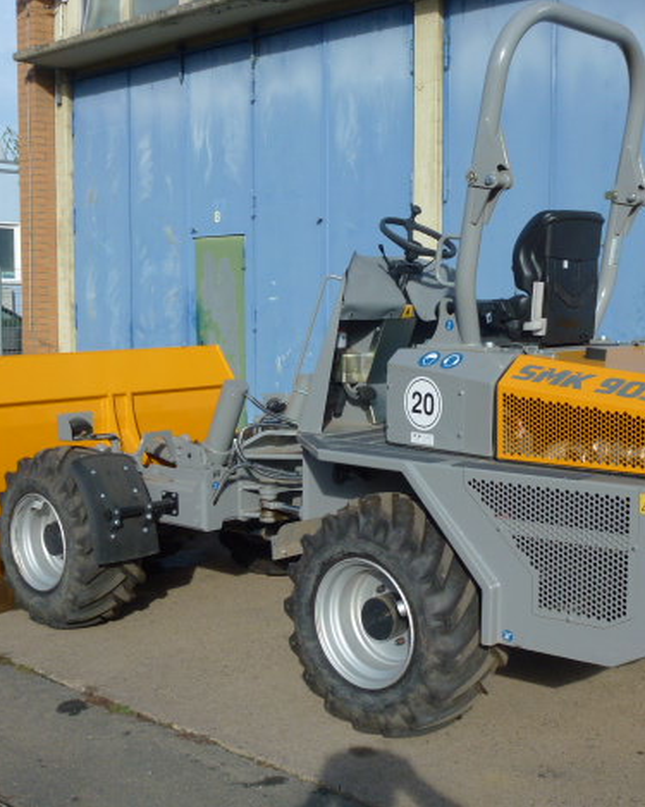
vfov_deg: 38.8
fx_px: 1146
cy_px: 410
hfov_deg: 31.4
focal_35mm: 48
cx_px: 372
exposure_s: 1/1000
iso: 100
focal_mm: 6.4
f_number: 3.7
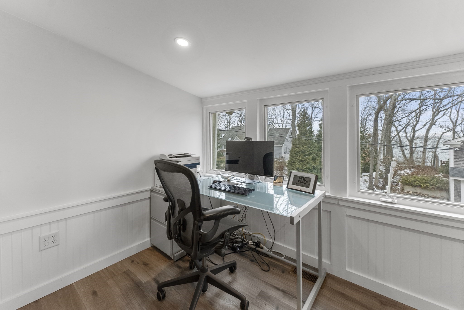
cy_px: 155
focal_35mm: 14
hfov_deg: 104.2
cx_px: 232
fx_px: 181
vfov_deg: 81.3
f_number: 5
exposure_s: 1/80
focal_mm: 14
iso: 640
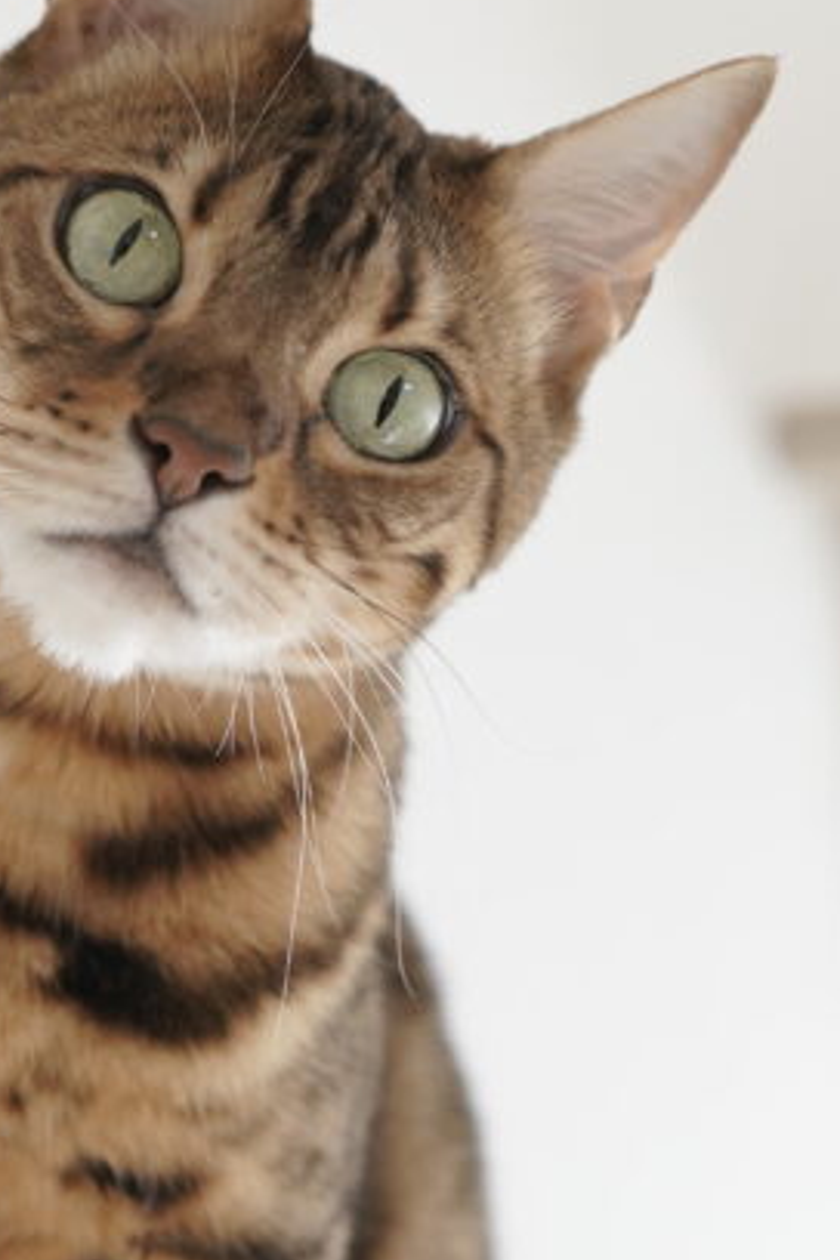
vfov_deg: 11.5
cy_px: 945
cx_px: 343
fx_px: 6265
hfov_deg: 7.7
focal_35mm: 179
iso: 1000
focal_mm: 70
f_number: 4
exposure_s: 1/160
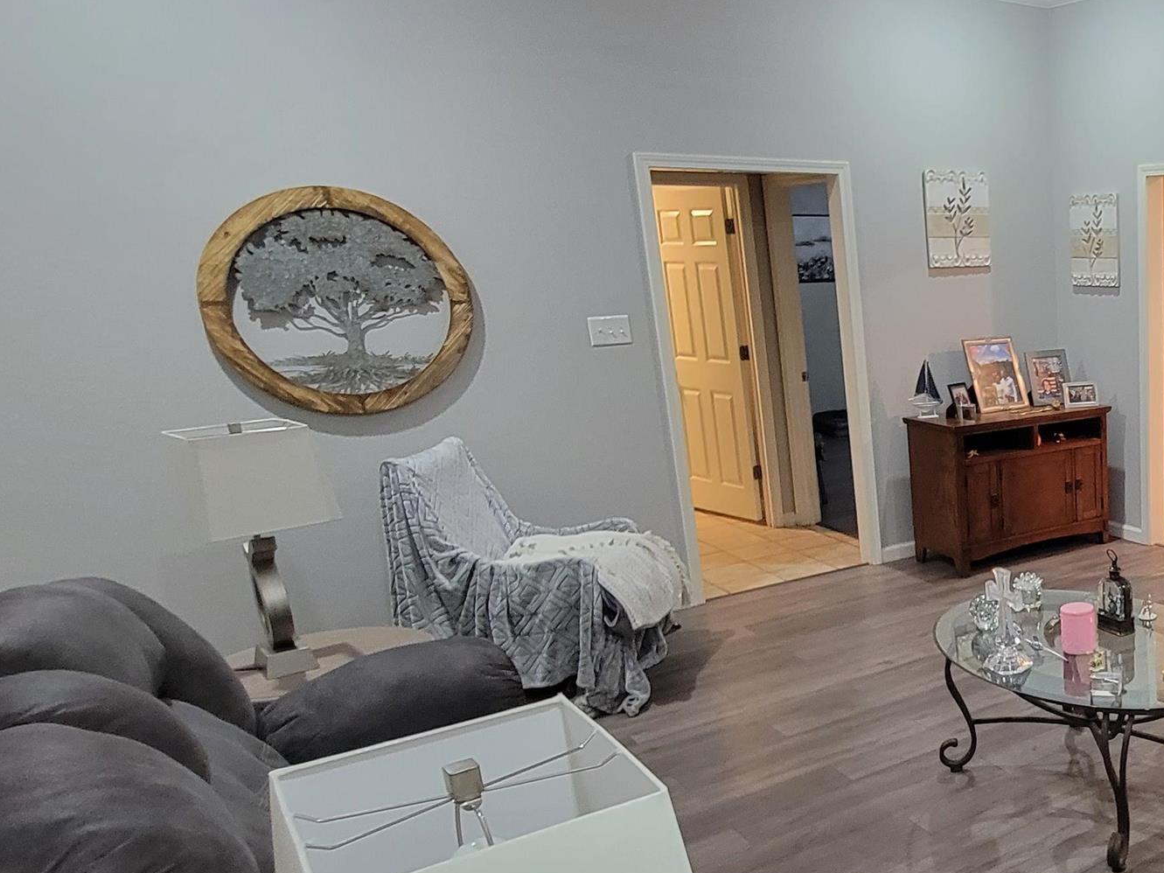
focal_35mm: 30
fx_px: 1009
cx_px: 1174
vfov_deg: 46.3
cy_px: 557
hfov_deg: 48.8
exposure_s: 1/30
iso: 500
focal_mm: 2.2
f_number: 2.2
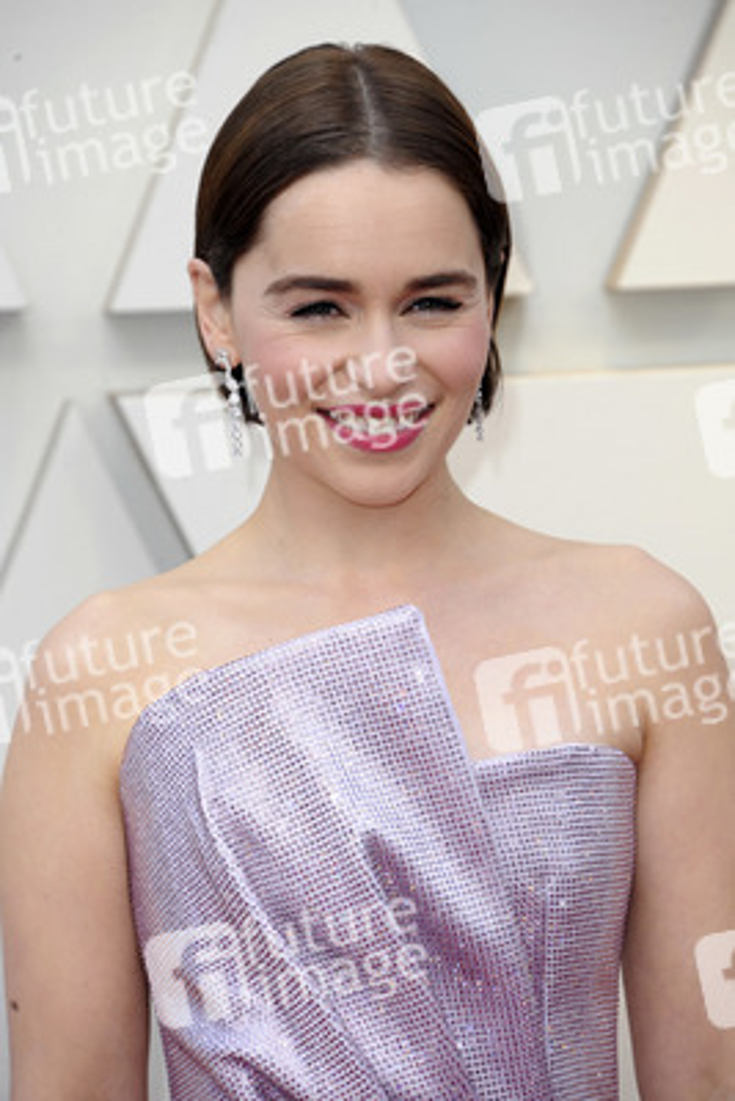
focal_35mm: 300
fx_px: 9179
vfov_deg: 6.9
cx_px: 368
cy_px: 550
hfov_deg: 4.6
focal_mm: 300
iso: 800
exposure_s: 1/250
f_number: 8
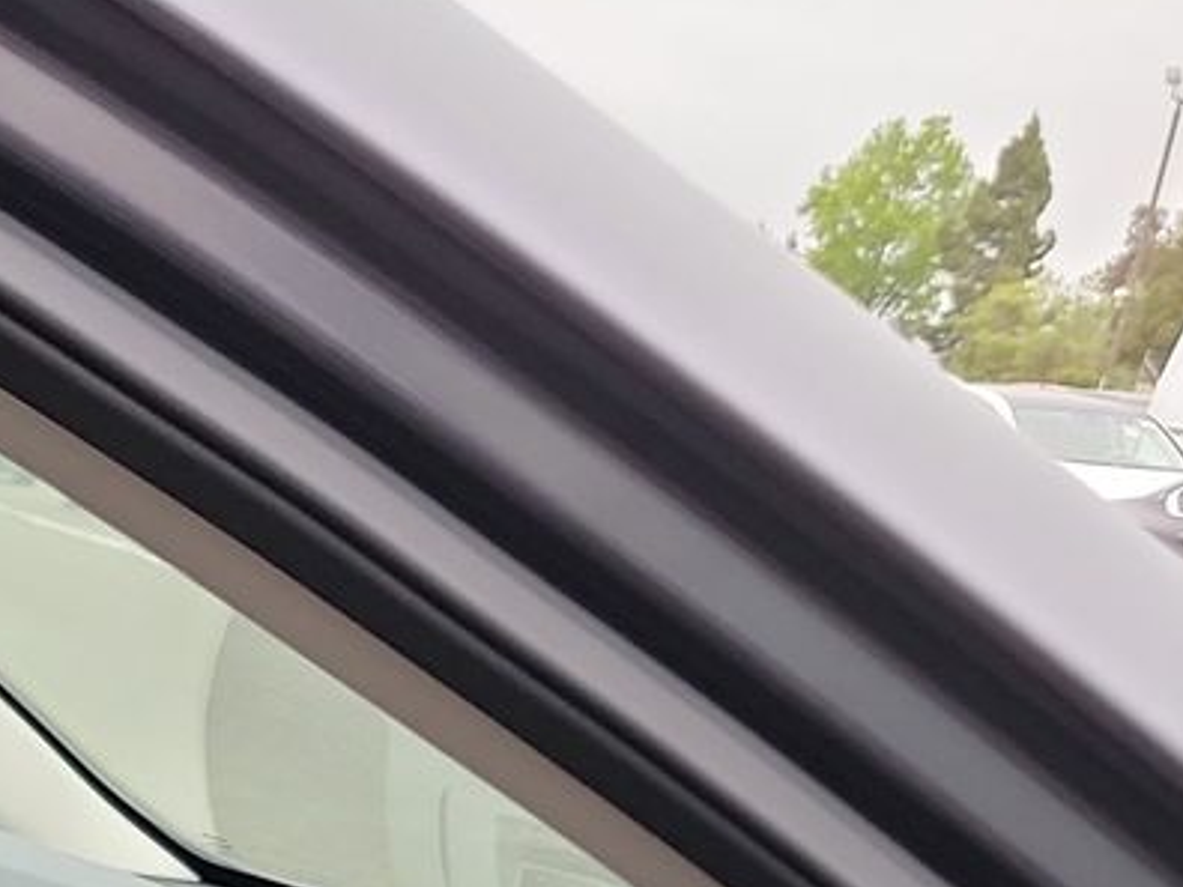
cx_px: -562
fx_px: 3315
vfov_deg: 13.4
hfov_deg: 18.1
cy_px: 1705
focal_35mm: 97
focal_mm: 6.7
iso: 114
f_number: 1.8
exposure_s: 1/59
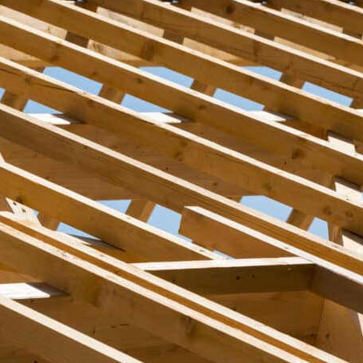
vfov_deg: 5.9
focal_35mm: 297
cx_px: -7
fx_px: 3524
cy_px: 207
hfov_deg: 5.9
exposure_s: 1/1000
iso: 400
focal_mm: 155
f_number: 11
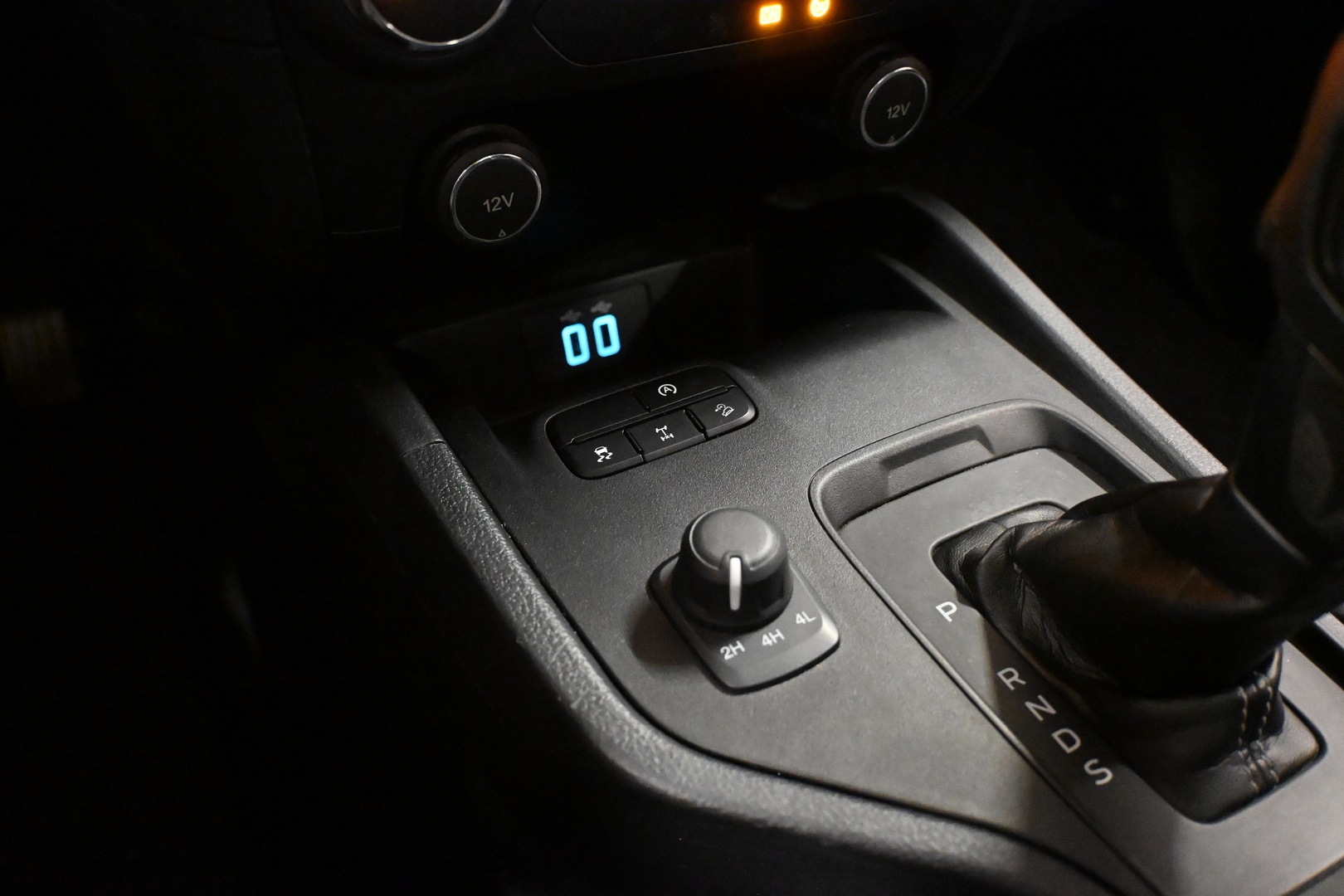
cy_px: 448
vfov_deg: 44.6
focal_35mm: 29
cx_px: 672
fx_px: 1092
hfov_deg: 63.2
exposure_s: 1/40
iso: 12800
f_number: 3.8
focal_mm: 19.5
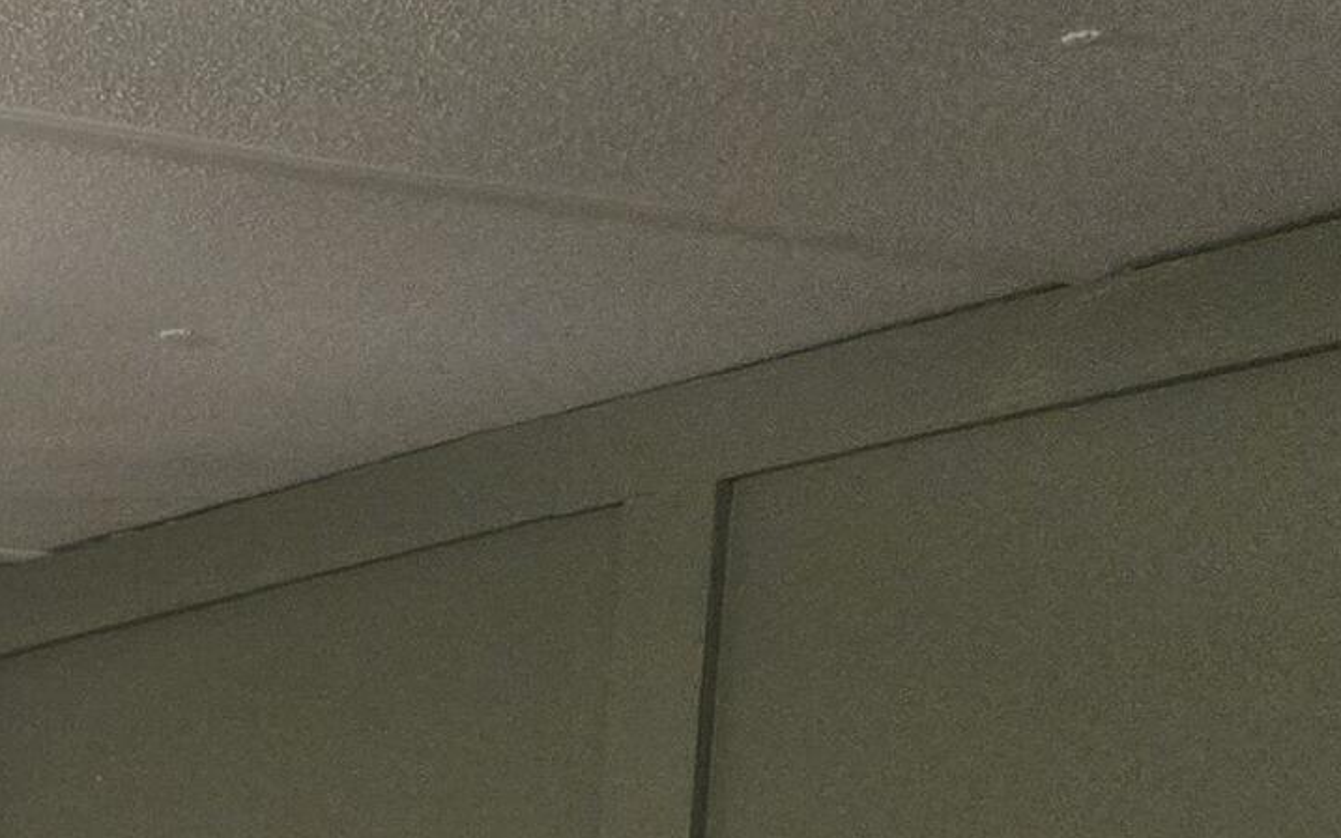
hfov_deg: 16.9
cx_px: -1057
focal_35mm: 102
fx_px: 3727
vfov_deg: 11.4
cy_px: 1760
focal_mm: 5.4
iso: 800
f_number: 1.8
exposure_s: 1/120
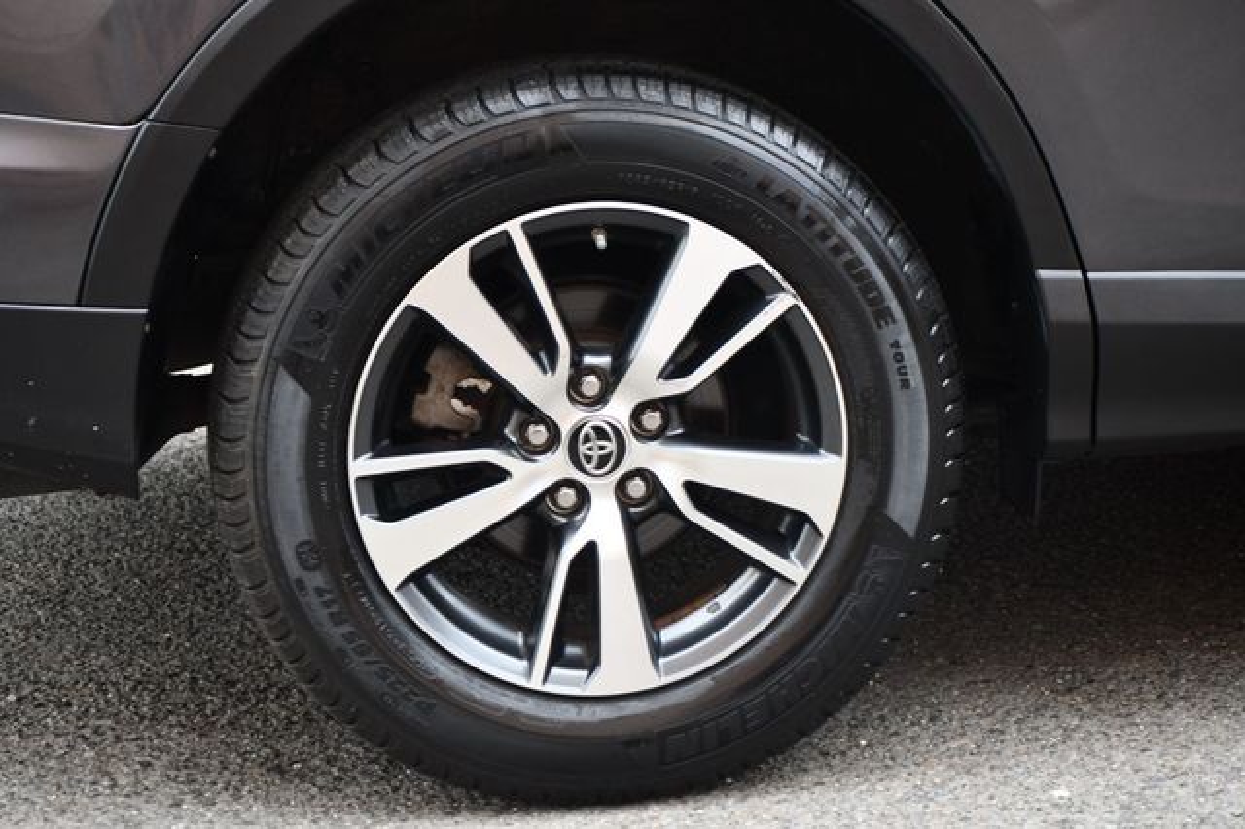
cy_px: 414
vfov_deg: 13.0
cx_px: 622
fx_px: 3629
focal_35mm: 105
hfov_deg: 19.5
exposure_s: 1/250
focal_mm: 70
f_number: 4.5
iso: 800
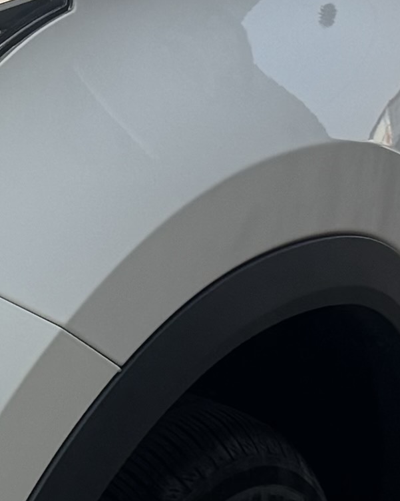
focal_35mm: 178
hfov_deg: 8.3
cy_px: 217
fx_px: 2636
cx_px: -378
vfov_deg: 10.8
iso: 80
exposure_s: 1/2833
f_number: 1.78
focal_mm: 6.76
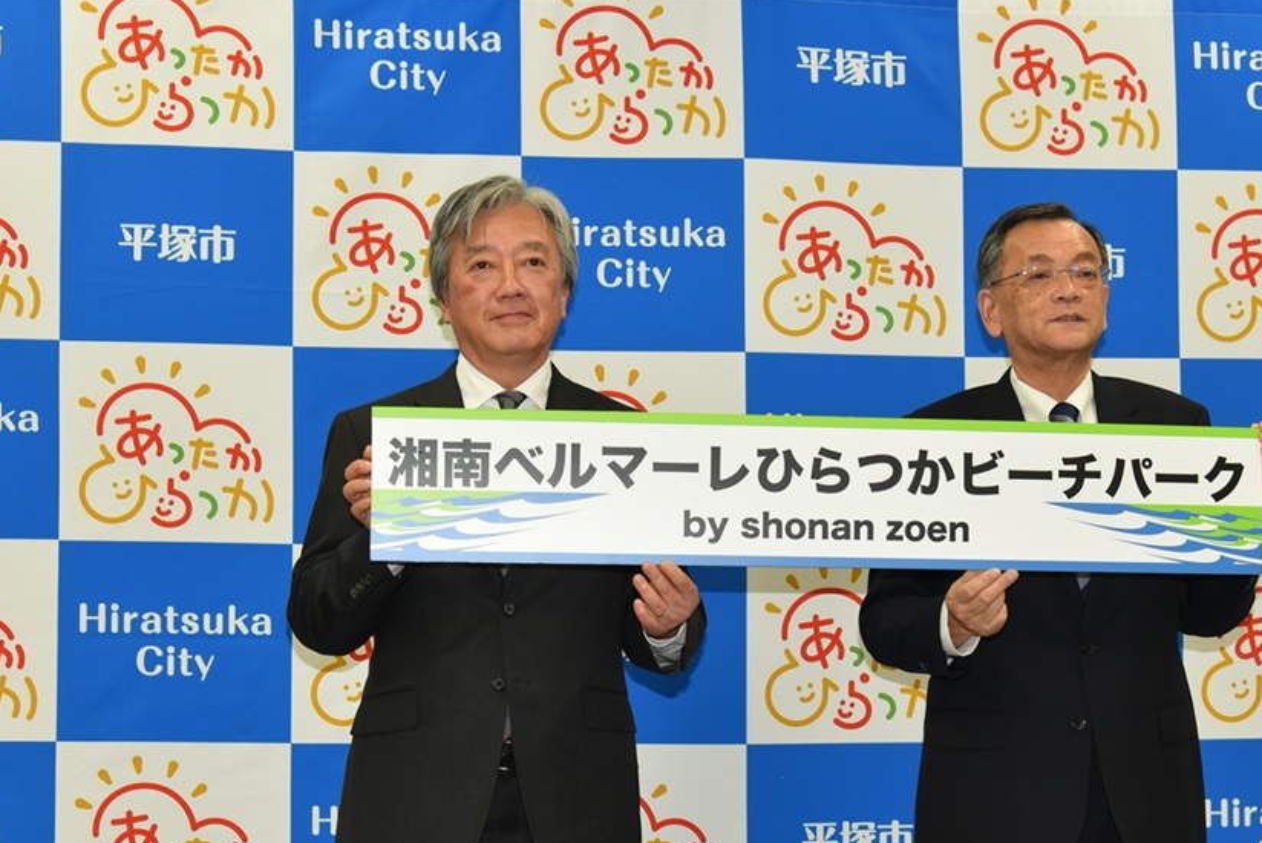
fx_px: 2560
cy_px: 585
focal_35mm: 73
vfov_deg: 18.6
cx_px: 737
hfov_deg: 27.7
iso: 800
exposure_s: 1/80
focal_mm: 50
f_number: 4.5
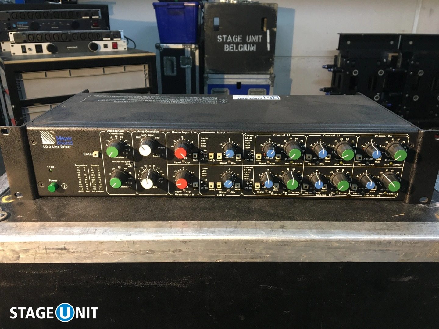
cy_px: 164
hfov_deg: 61.7
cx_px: 220
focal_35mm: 29
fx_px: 368
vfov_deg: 48.2
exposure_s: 1/33
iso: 125
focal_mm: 4.15
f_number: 2.2
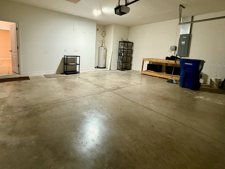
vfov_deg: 70.6
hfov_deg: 87.2
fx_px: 117
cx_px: 97
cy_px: 65
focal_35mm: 18
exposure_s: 1/60
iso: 500
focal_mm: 2.22
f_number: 2.2
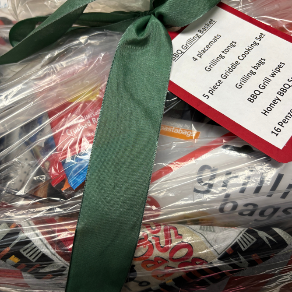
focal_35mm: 31
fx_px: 296
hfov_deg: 52.3
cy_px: 147
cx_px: 120
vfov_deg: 52.5
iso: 125
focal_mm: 5.96
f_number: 1.6
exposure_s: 1/120
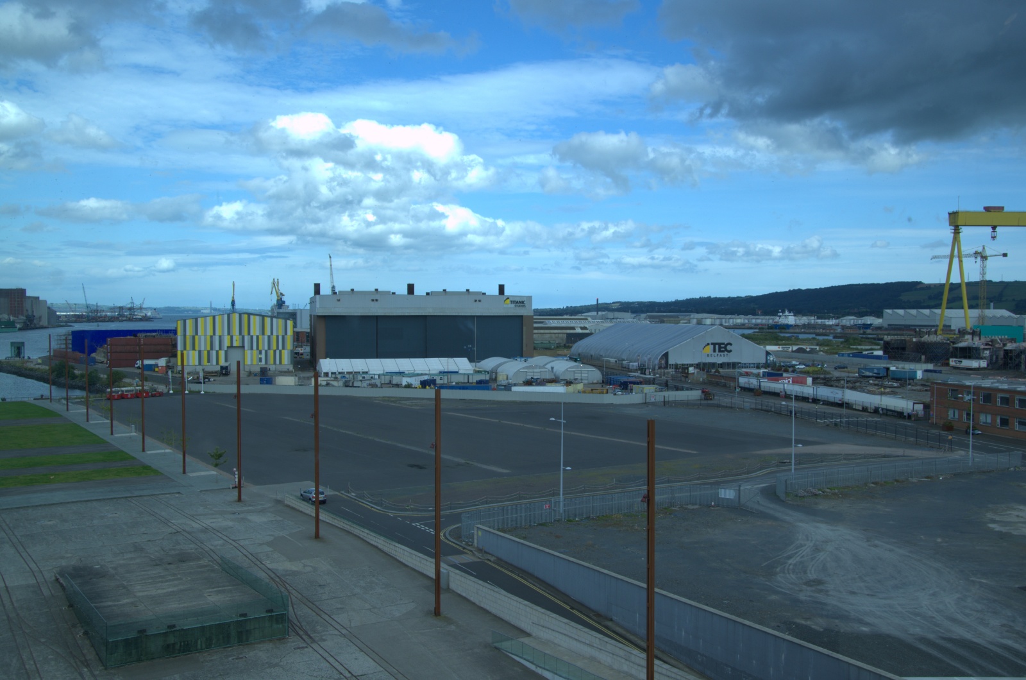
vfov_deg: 38.2
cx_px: 513
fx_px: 981
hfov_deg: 55.2
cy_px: 340
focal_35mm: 34
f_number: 7.1
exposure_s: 1/200
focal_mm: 23
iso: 200
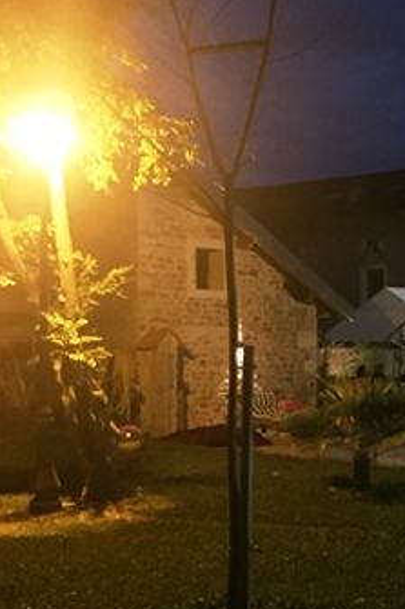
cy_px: 374
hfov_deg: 23.2
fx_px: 912
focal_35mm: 54
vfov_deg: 36.7
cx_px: 470
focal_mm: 4.15
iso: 500
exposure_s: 1/17
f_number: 2.2
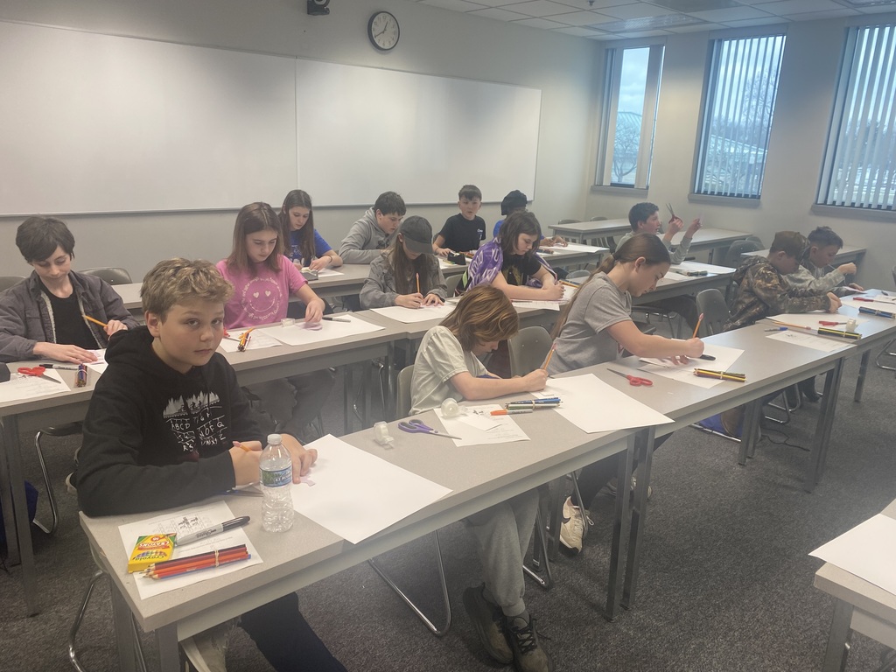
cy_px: 336
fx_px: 673
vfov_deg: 53.1
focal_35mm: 26
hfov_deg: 67.3
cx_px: 448
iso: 80
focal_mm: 4.25
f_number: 1.8
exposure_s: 1/60
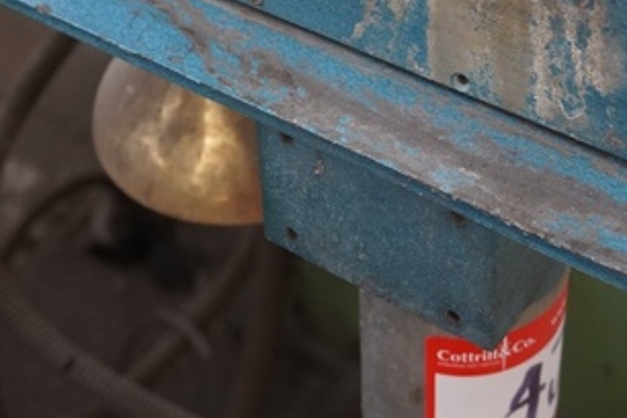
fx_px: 1414
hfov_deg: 24.9
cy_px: -57
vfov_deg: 16.3
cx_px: 395
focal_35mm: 81
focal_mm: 23
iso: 800
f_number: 4
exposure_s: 1/160
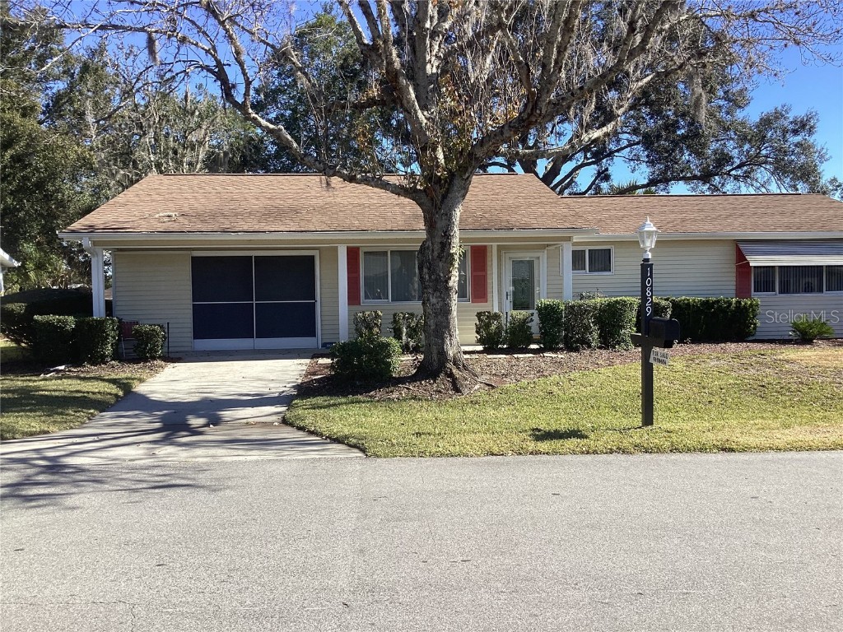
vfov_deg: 45.4
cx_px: 422
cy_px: 316
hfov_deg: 58.4
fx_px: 755
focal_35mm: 31
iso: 25
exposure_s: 1/662
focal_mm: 3.3
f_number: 2.4
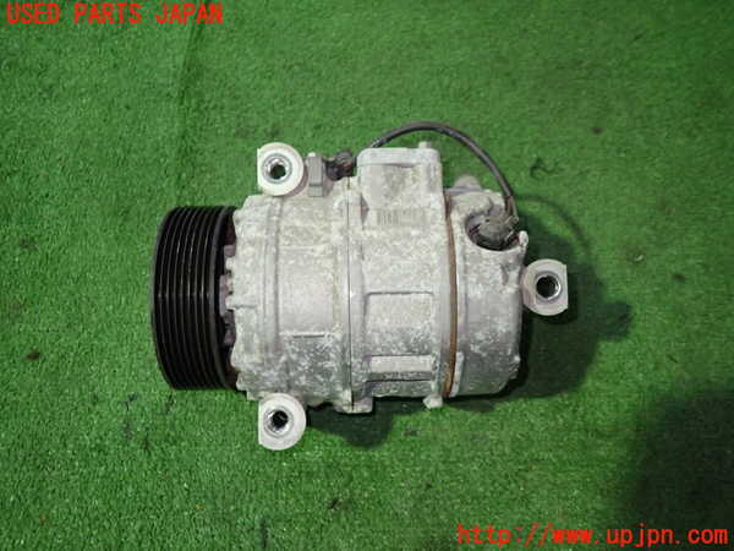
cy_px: 276
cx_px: 367
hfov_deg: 63.4
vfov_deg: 49.7
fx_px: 594
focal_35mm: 28
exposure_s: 1/30
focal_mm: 5.05
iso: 320
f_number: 2.2
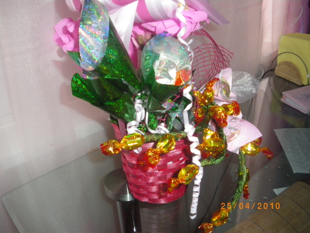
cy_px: 116
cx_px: 155
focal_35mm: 36
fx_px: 323
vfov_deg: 39.7
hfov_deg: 51.3
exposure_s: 1/50
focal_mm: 6.3
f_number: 3.5
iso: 400
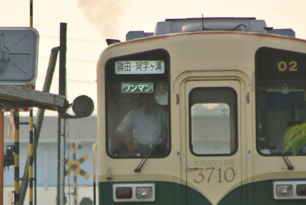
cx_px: 155
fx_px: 10996
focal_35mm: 1292
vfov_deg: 1.1
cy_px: 168
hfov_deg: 1.6
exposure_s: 1/100
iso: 100
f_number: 5.6
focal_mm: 270
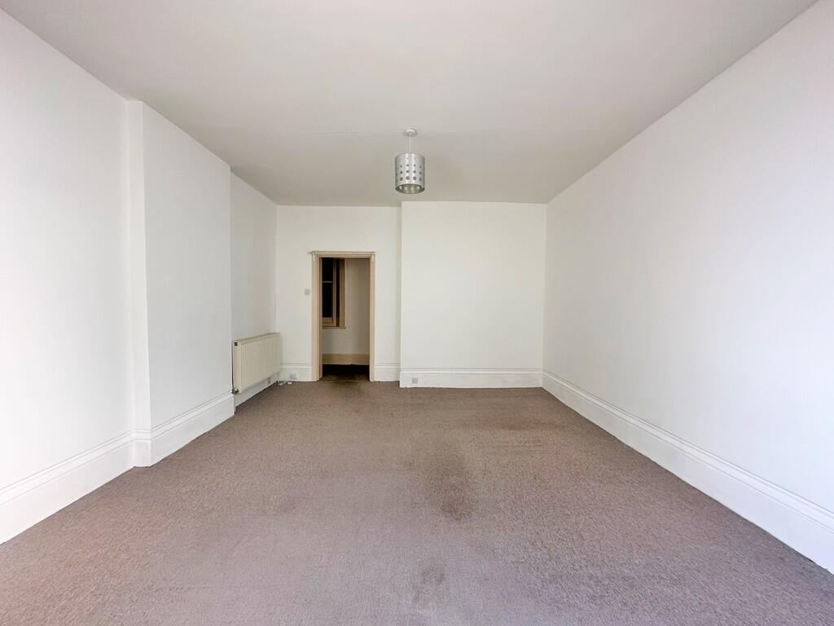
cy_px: 313
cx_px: 417
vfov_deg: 85.7
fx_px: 337
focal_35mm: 14
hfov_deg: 102.1
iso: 125
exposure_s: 1/99
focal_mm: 2.22
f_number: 2.2
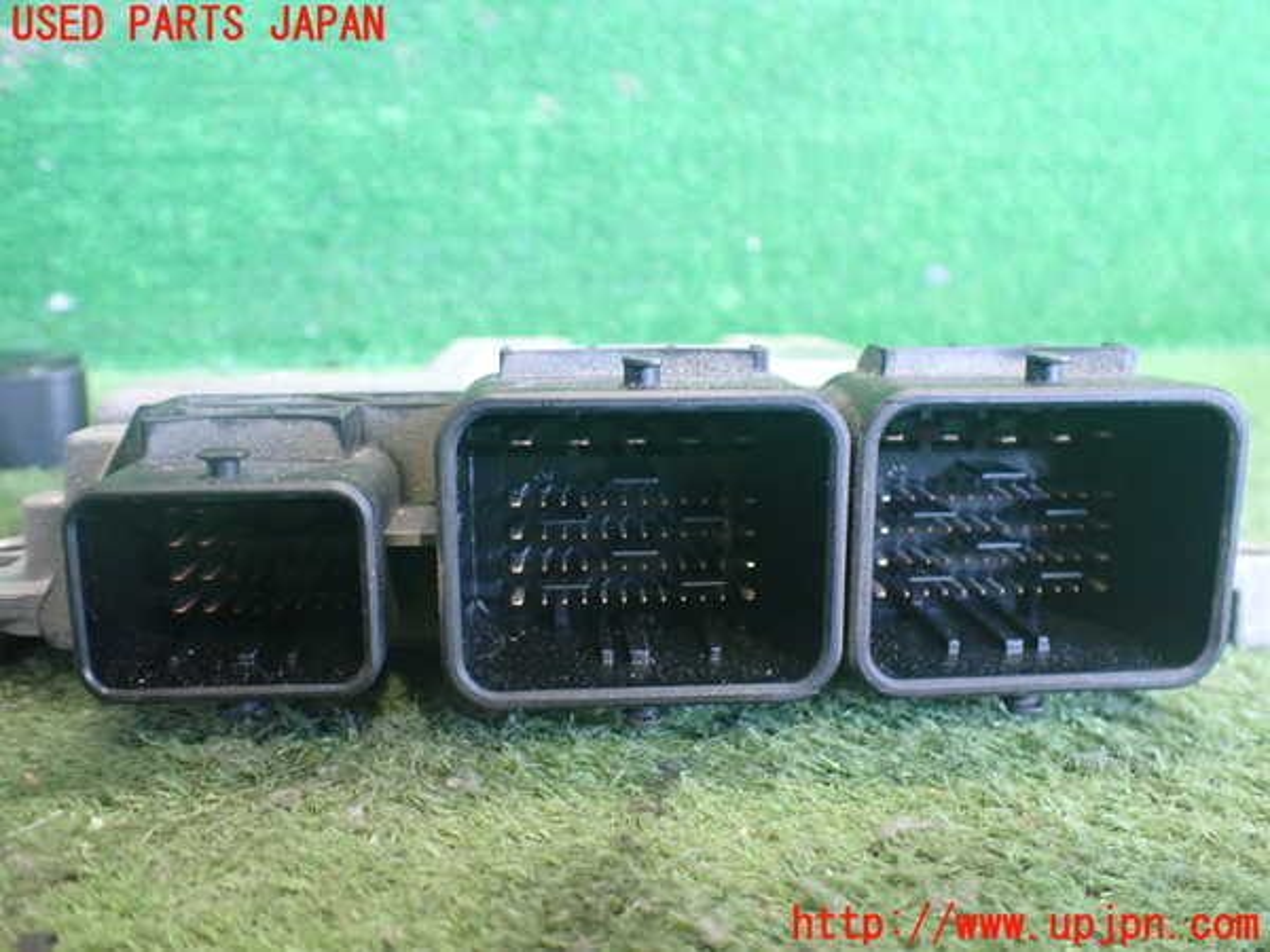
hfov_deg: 60.0
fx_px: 1101
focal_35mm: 30
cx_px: 635
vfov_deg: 46.8
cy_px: 476
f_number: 2.3
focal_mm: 5.4
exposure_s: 1/40
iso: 800
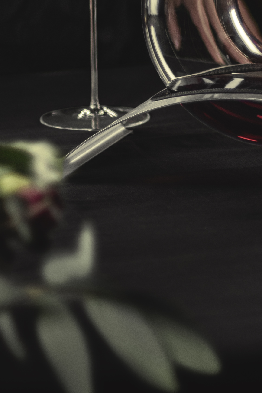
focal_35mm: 229
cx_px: 252
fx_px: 2499
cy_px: -51
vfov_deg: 8.9
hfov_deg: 6.0
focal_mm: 50
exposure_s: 1/60
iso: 64
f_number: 1.4
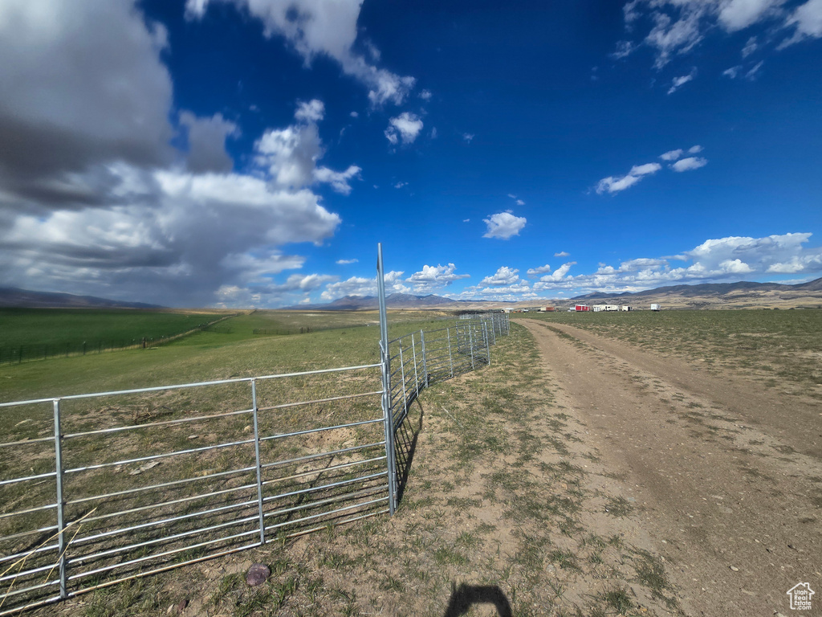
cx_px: 411
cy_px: 308
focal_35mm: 13
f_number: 2.2
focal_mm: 2.2
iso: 50
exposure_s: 1/3001
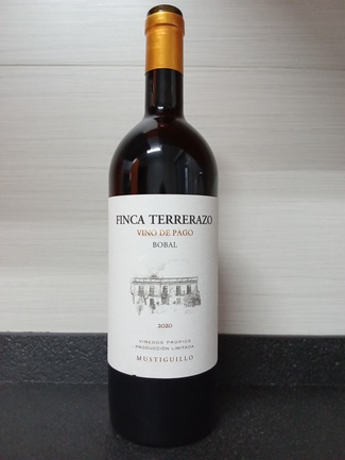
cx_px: 172
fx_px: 332
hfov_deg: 54.9
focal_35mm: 25
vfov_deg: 69.4
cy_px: 230
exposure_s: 1/25
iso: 353
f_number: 2
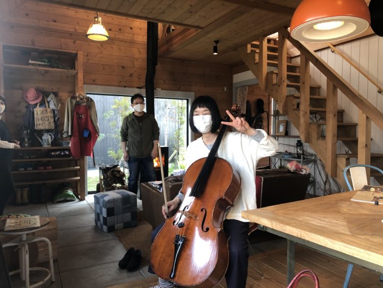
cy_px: 144
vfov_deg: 49.8
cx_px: 192
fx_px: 310
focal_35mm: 28
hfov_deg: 63.4
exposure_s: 1/24
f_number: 1.8
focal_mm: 4
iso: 40
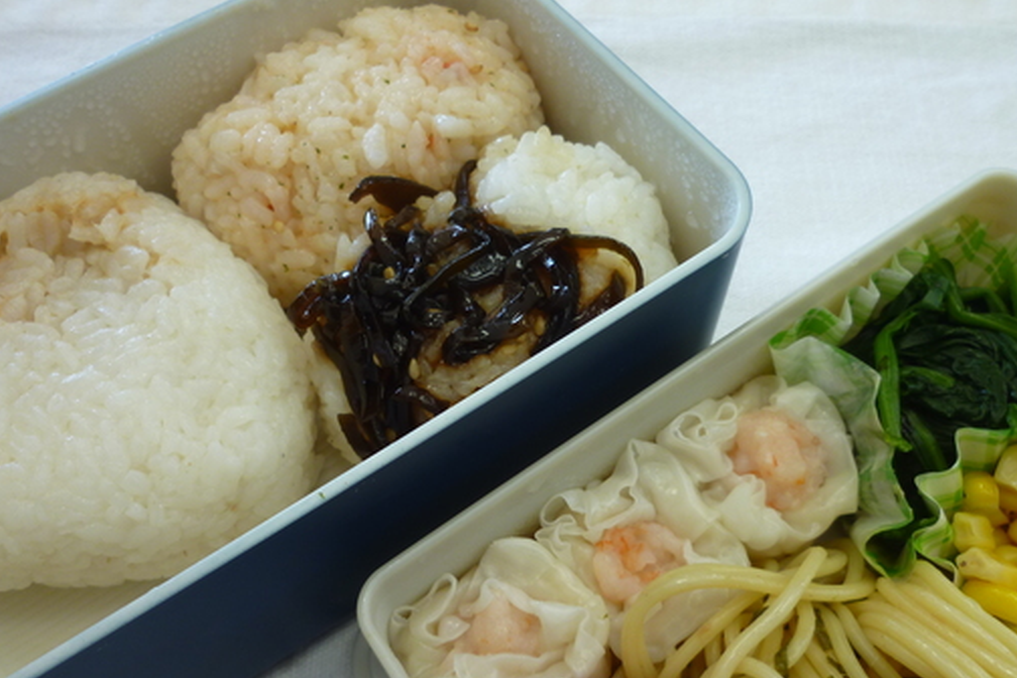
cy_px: 438
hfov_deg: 57.2
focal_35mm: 33
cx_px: 511
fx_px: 932
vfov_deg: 39.6
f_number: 2.8
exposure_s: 1/40
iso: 80
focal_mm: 4.5
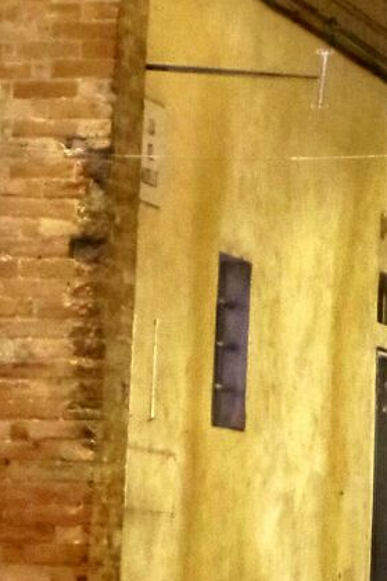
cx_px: 508
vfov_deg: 7.0
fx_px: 4535
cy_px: -688
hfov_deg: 4.9
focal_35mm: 281
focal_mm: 32.5
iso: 3200
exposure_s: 1/25
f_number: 3.2
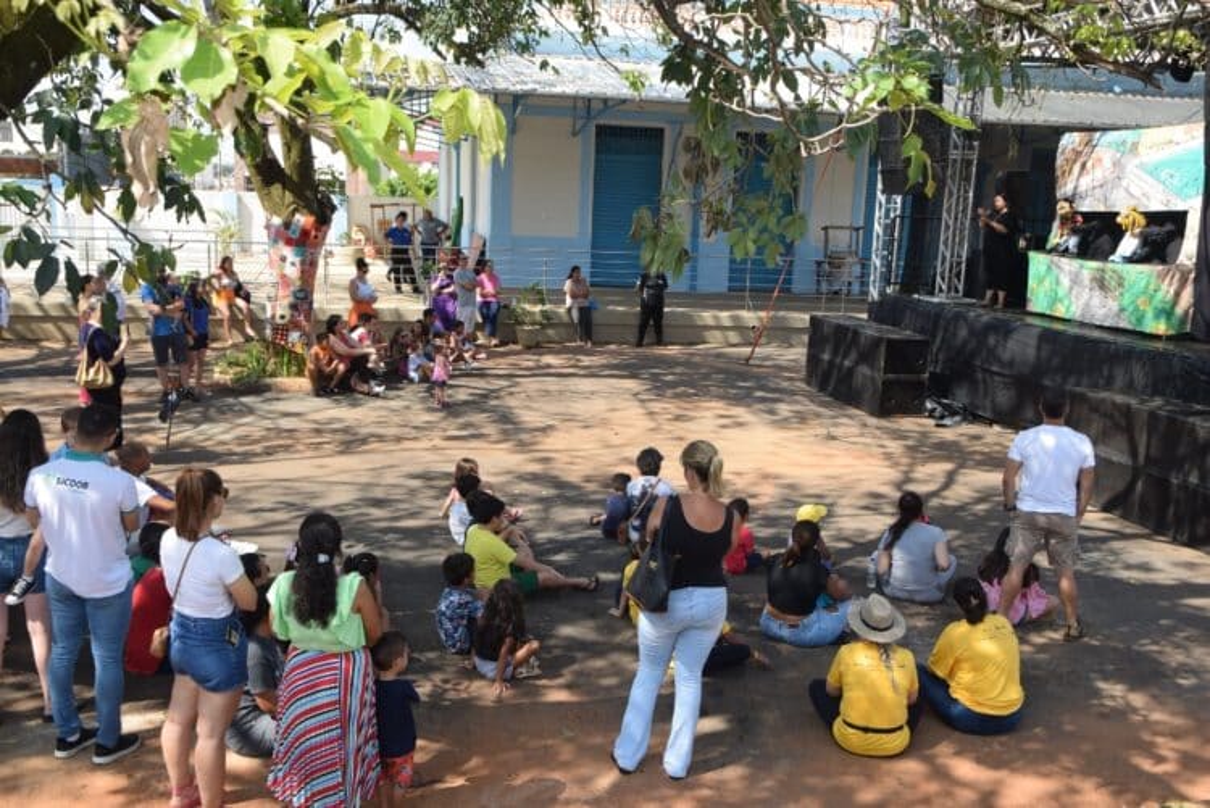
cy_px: 404
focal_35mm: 39
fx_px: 1312
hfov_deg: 49.5
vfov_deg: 34.3
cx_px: 605
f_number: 6.3
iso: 100
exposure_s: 1/160
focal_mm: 26
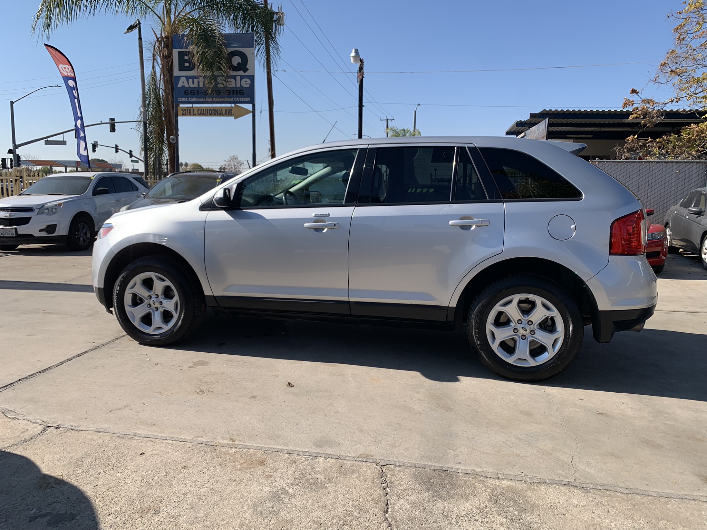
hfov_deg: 67.3
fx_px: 531
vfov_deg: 53.1
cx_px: 354
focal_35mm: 26
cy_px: 265
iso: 25
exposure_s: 1/2257
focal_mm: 4.25
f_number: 1.8
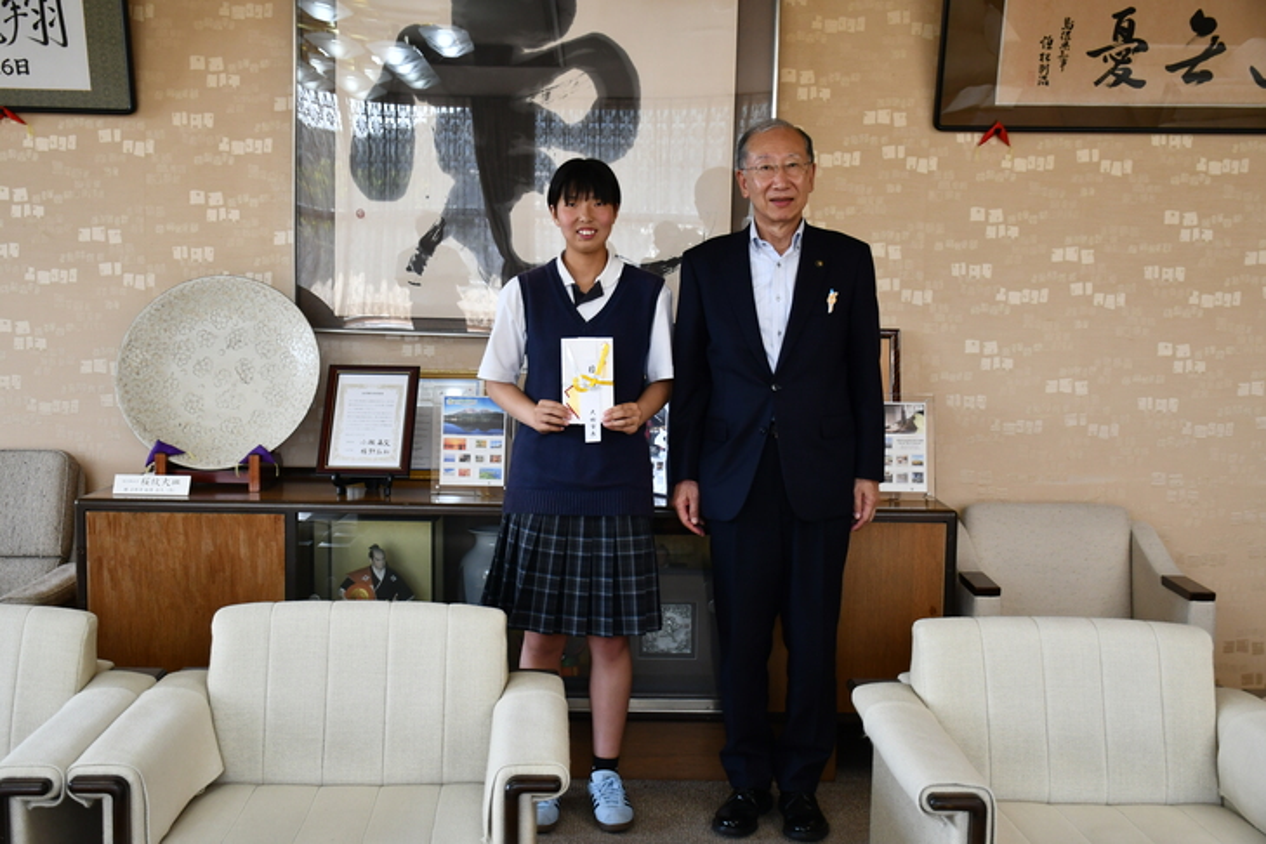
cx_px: 633
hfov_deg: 48.5
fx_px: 1407
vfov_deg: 33.4
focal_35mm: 40
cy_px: 422
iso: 800
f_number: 4
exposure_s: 1/250
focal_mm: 27
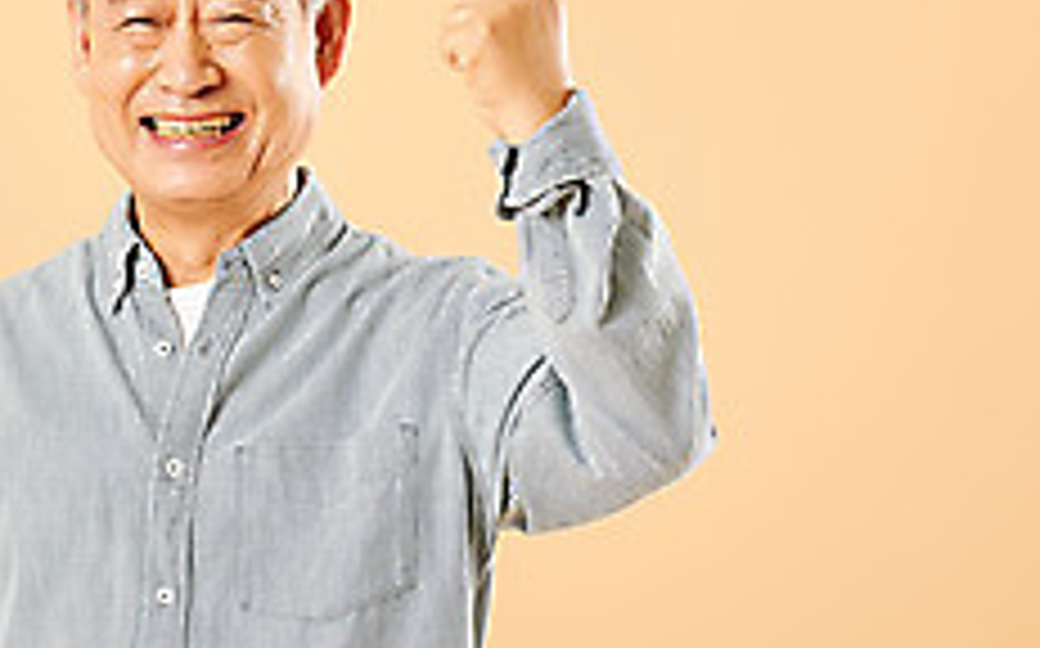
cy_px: 508
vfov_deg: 4.7
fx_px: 7874
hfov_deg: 7.5
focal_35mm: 278
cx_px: -209
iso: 100
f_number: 8
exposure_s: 1/125
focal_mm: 105
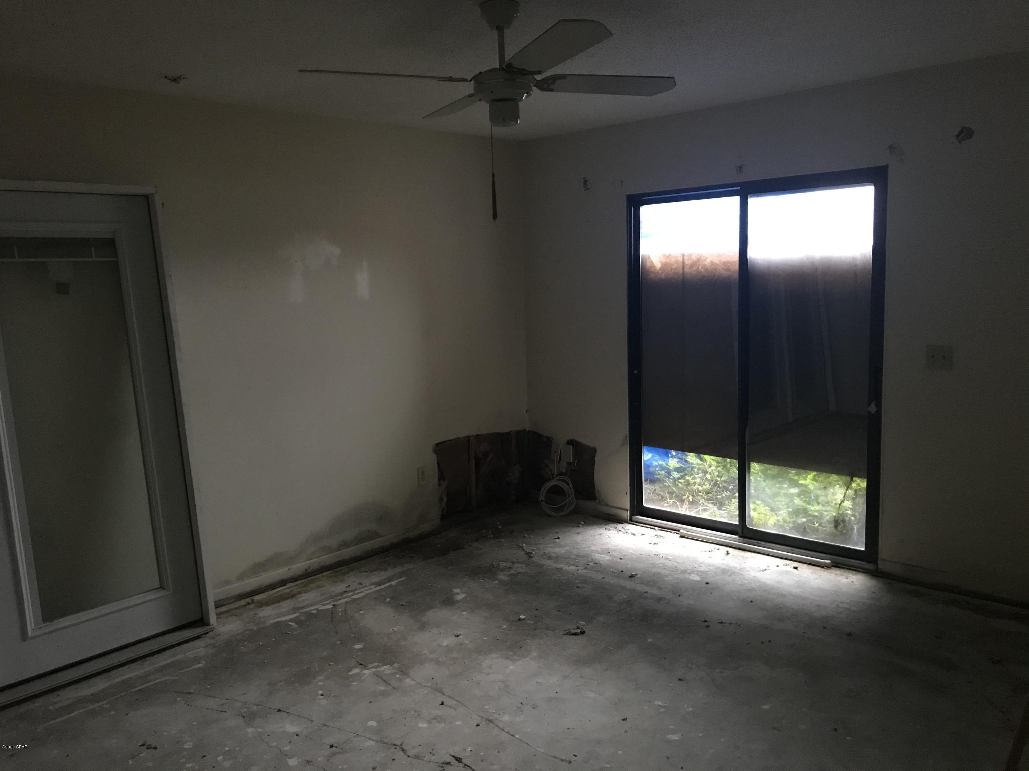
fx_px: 832
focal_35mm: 28
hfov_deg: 63.4
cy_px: 386
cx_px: 514
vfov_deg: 49.7
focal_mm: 3.99
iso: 100
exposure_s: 1/5
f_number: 1.8
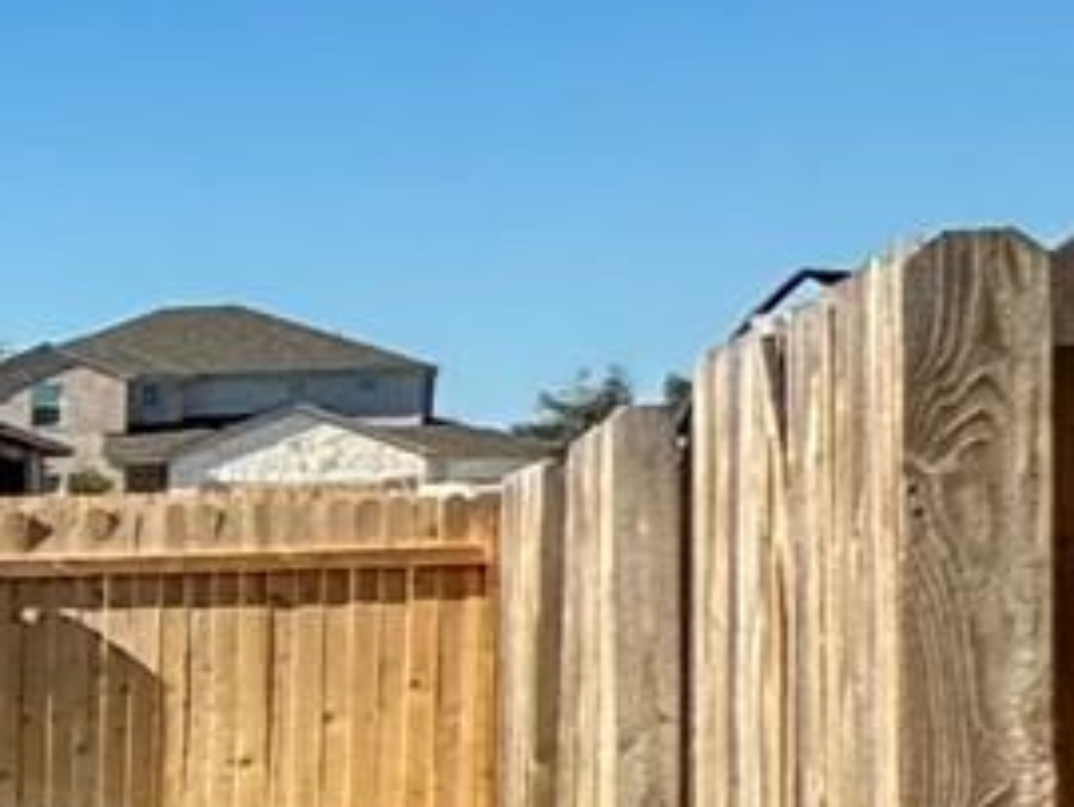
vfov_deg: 13.9
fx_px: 3292
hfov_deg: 10.0
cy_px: 664
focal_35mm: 106
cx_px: -2554
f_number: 2.2
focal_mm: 2.22
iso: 50
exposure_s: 1/910
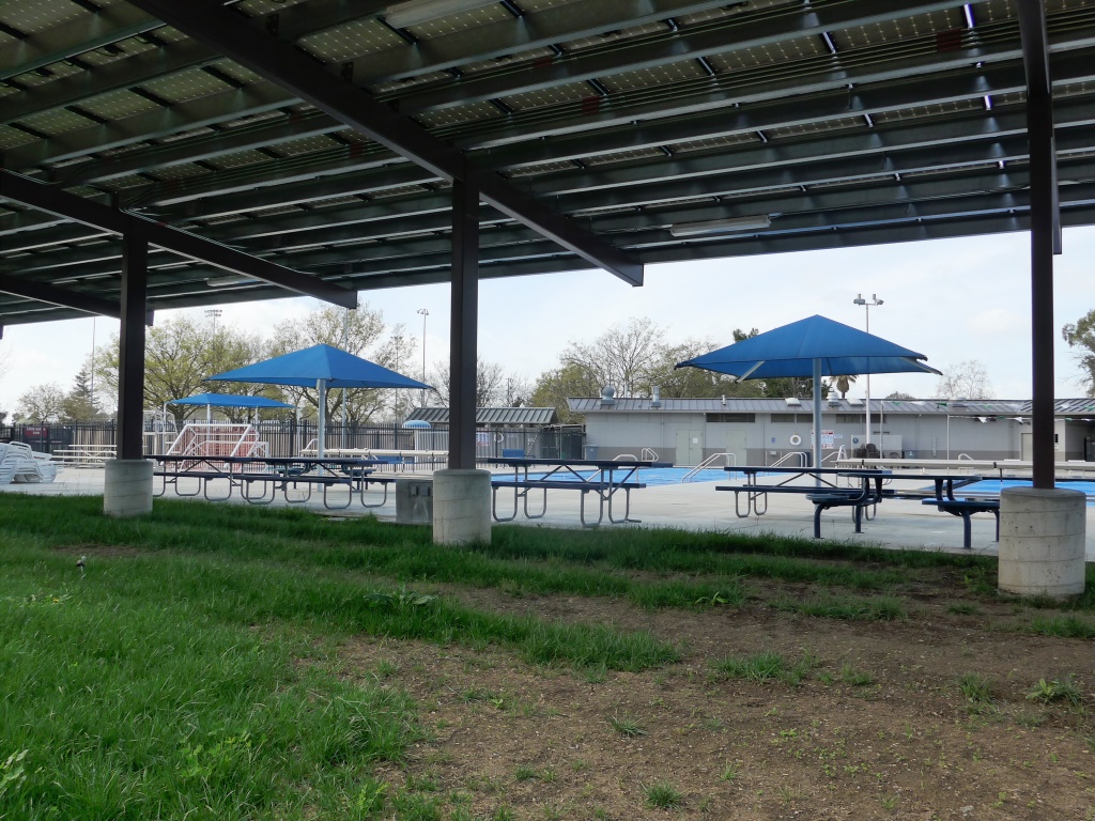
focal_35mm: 29
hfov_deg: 61.7
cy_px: 410
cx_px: 548
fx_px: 917
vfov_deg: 48.2
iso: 160
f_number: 4
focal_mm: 6
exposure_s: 1/800
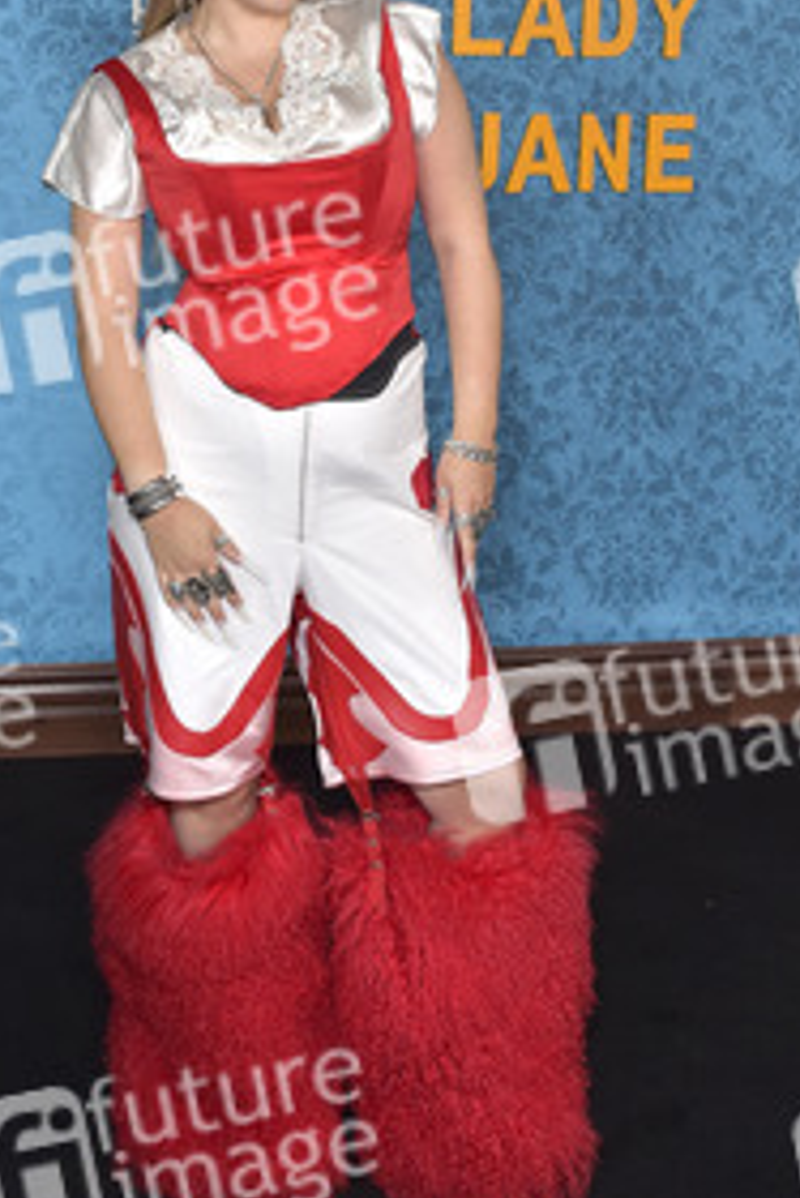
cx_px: 284
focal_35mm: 50
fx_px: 1664
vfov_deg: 39.5
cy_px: 509
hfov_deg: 26.9
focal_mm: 35
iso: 640
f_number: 6.3
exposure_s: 1/200
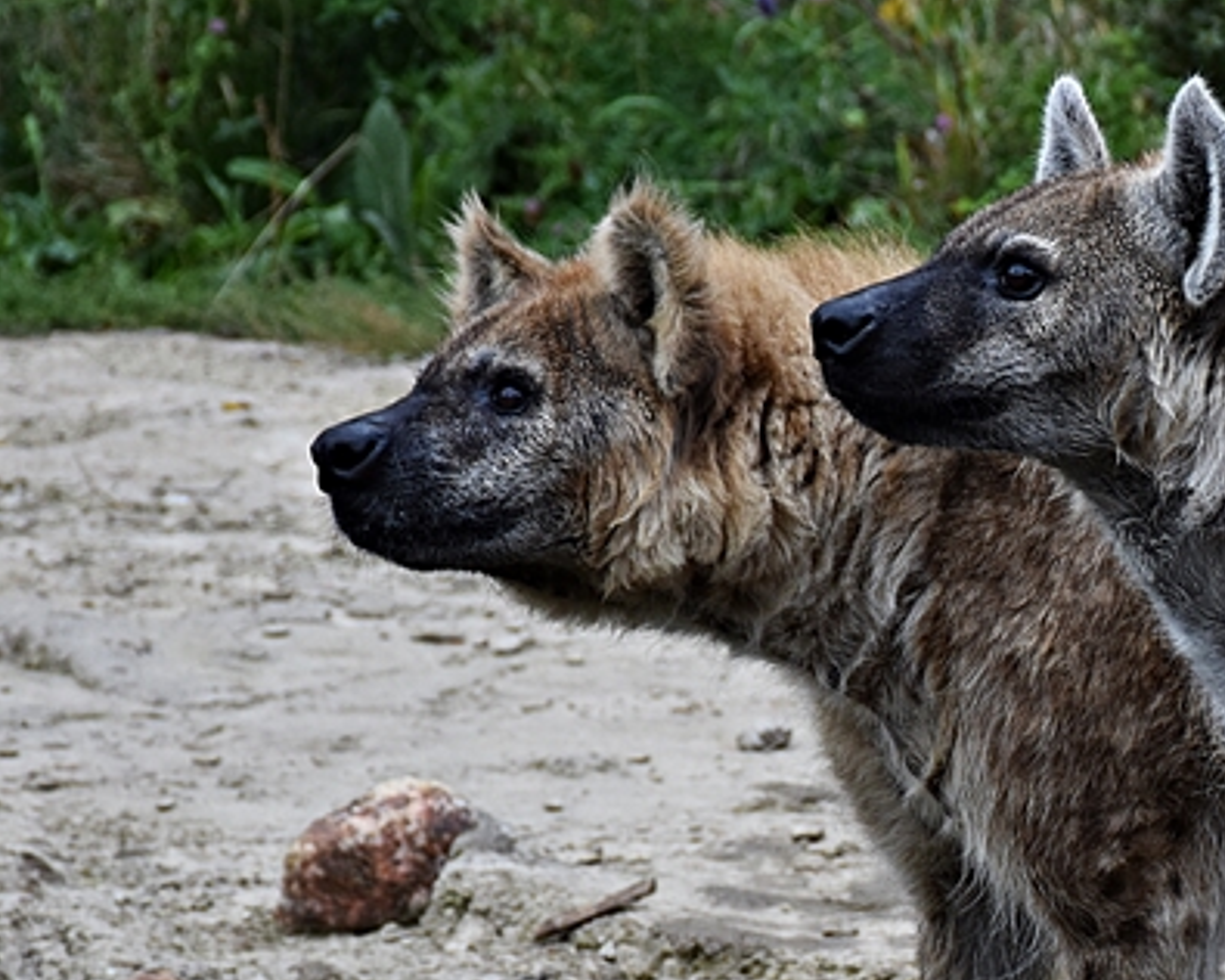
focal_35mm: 365
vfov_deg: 4.2
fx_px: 13233
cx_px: 1275
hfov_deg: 5.3
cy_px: 761
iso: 400
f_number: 5.6
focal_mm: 100
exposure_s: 1/320
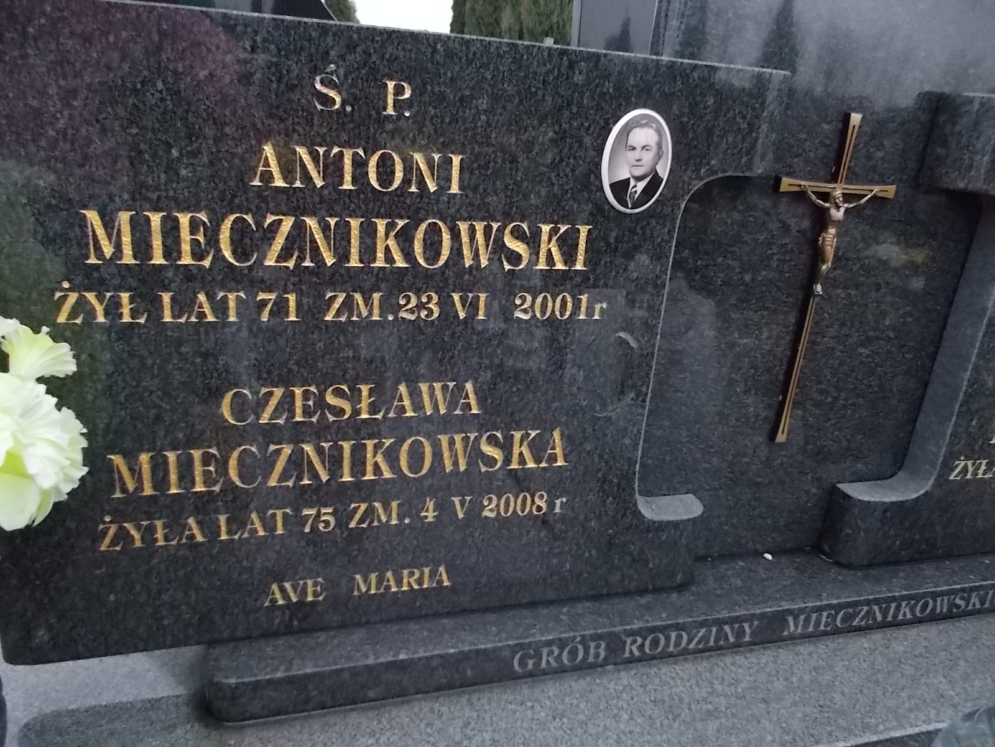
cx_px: 498
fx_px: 747
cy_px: 374
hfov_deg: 67.3
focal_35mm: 26
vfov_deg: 53.1
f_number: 3.2
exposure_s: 1/250
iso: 400
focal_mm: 4.6
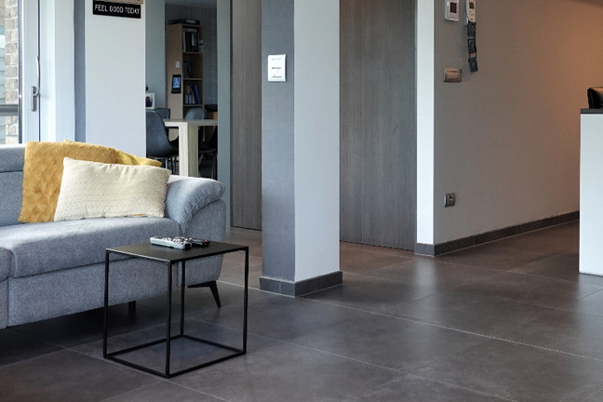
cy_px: 116
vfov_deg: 26.7
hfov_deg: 39.5
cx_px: 342
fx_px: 837
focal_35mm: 50
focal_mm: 9
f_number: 2.8
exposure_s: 1/30
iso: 200
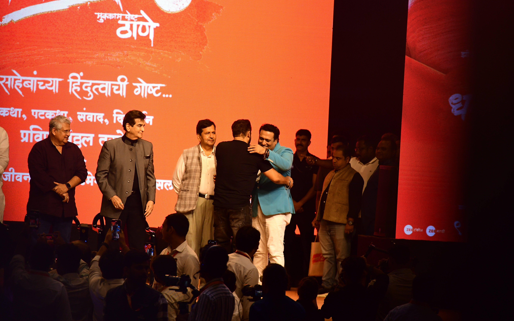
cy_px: 158
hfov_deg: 6.9
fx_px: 4287
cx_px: 257
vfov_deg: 4.3
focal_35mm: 306
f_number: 4
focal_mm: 200
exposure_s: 1/400
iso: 1250
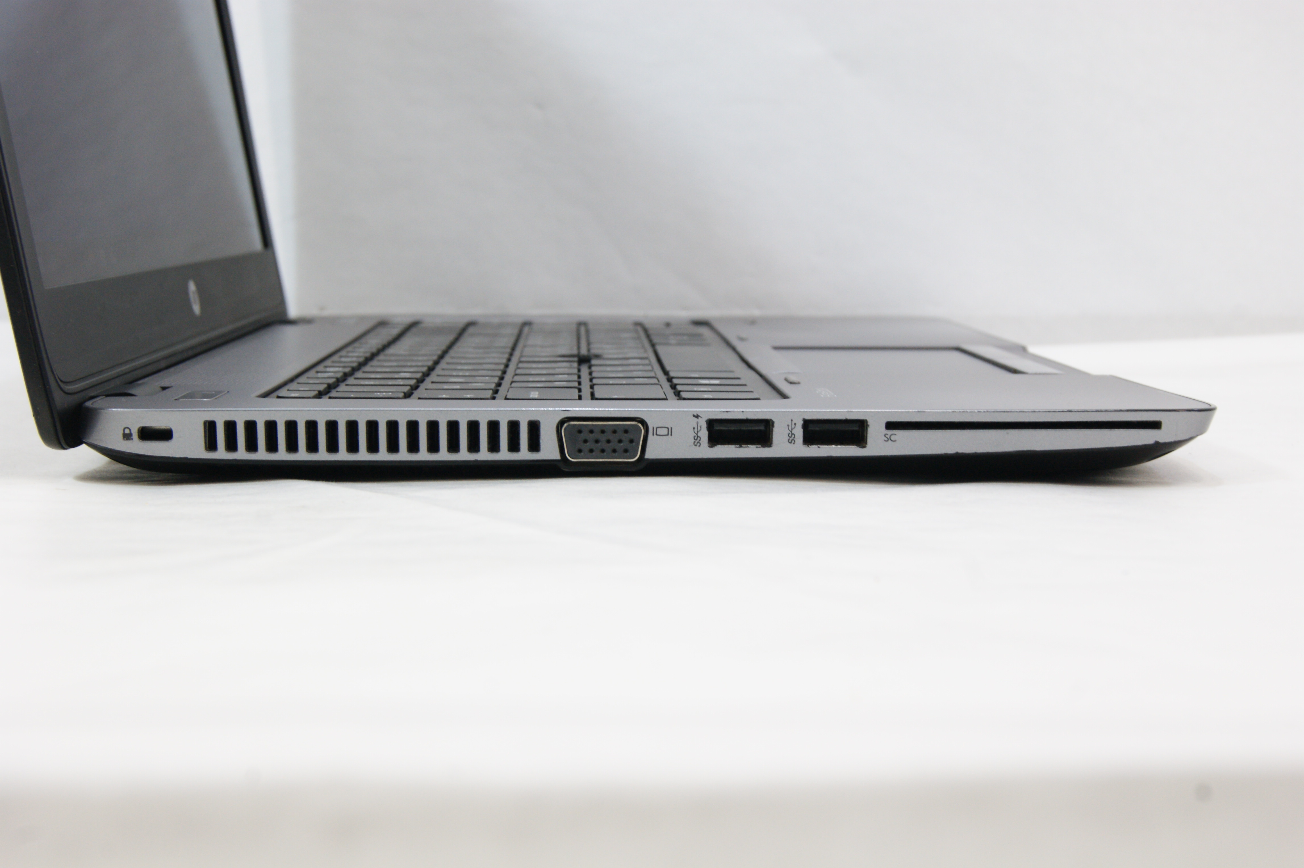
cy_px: 434
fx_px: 1900
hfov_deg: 37.9
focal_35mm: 52
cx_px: 652
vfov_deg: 25.7
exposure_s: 1/20
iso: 400
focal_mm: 35
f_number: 10
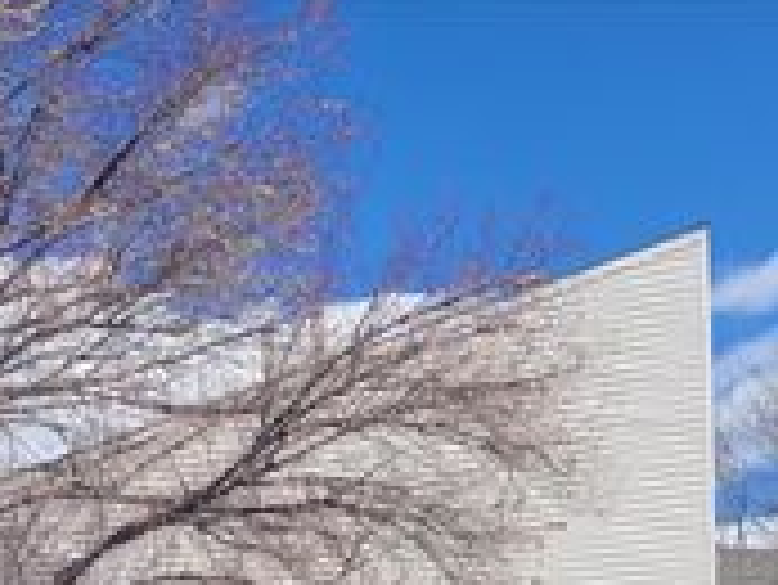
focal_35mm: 75
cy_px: 839
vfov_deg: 17.9
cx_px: -180
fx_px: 1687
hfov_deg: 23.5
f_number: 1.8
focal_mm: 5.4
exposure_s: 1/2359
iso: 40
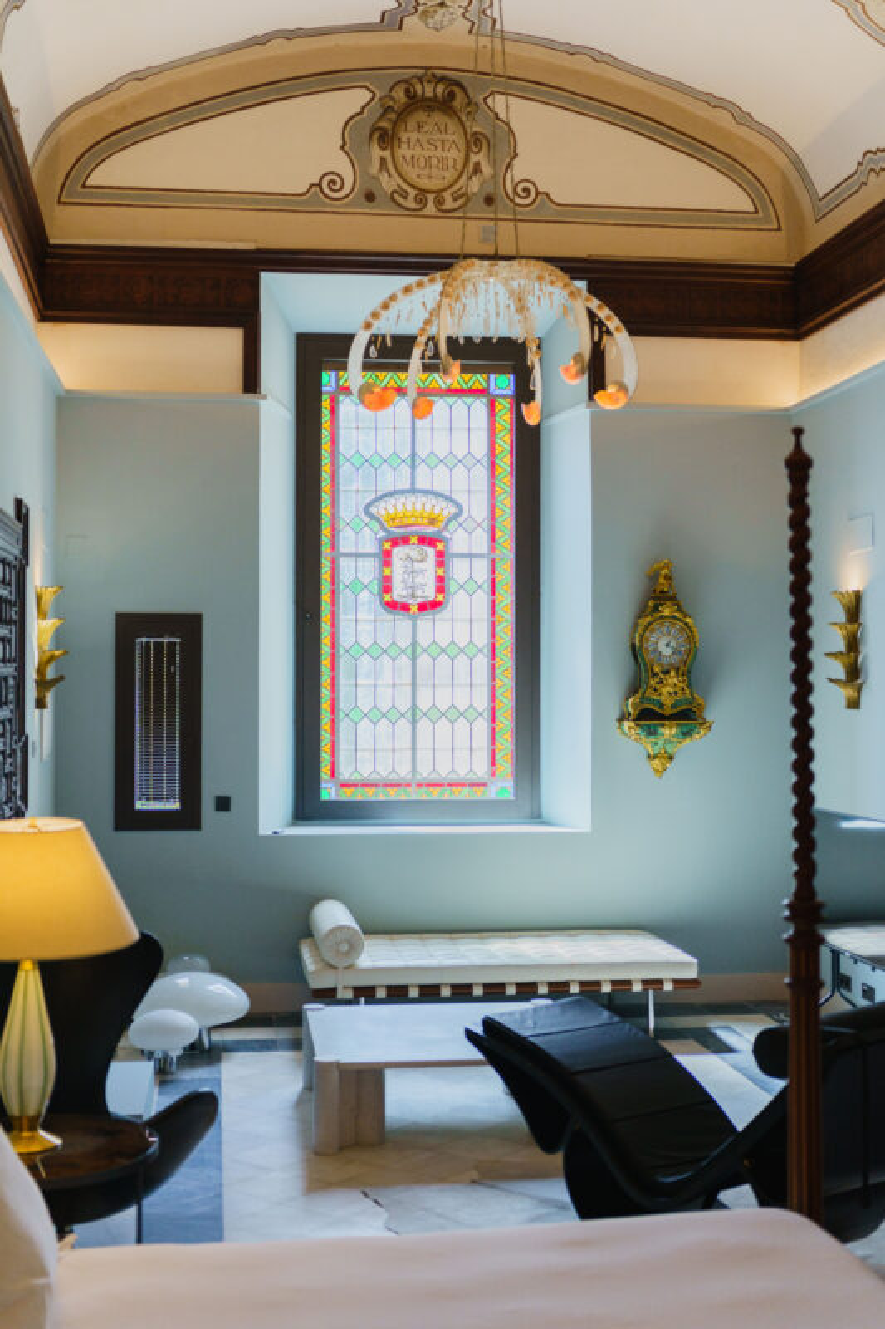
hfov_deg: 32.2
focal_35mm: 42
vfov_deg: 46.8
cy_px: 664
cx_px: 442
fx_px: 1535
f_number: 2.8
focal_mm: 41.6
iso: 1000
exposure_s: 1/640
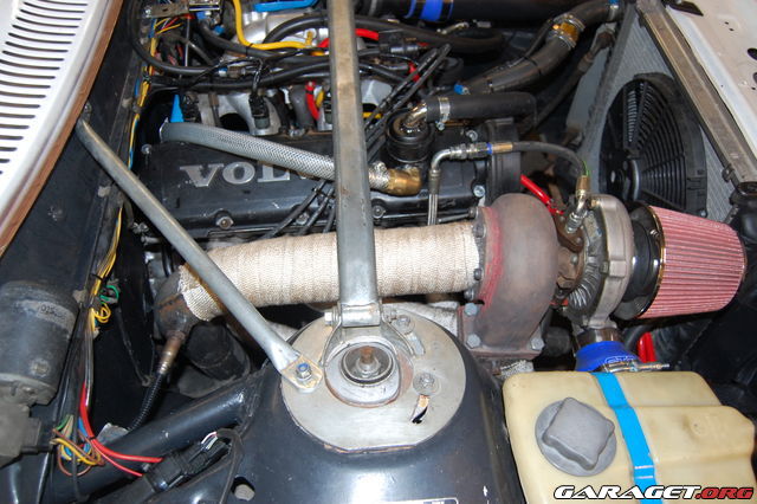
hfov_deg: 62.0
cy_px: 252
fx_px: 630
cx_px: 378
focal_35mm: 30
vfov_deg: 43.6
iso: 400
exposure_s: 1/60
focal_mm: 20
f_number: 3.8
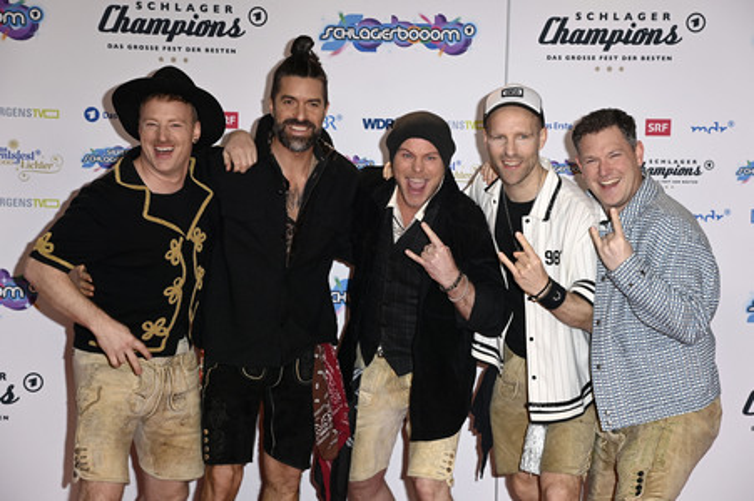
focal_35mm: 82
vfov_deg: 16.6
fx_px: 1716
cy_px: 250
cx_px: 377
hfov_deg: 24.8
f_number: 5.6
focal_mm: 82
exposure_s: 1/250
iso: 640
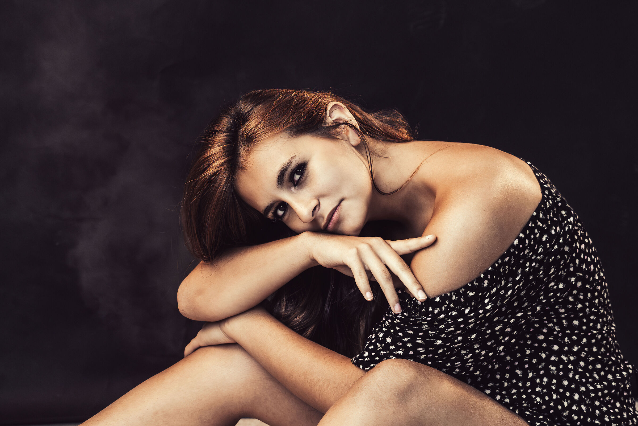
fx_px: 1240
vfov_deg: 19.5
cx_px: 319
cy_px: 213
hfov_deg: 28.8
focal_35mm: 70
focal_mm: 70
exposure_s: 1/60
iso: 3200
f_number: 7.1
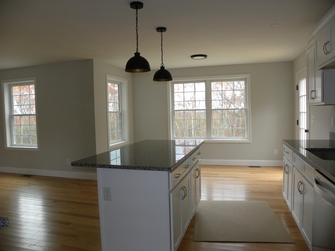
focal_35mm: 26
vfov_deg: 53.1
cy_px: 126
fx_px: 252
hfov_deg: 67.3
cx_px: 168
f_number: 2.8
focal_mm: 4.6
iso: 190
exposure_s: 1/75.1
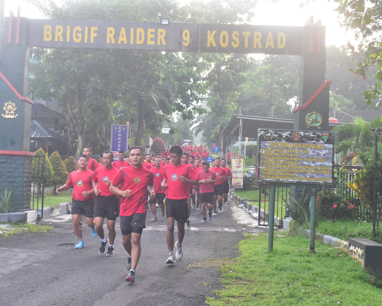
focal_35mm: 58
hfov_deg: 32.5
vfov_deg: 26.2
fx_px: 656
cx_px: 181
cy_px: 153
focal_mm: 34
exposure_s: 1/160
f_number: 8
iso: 1250
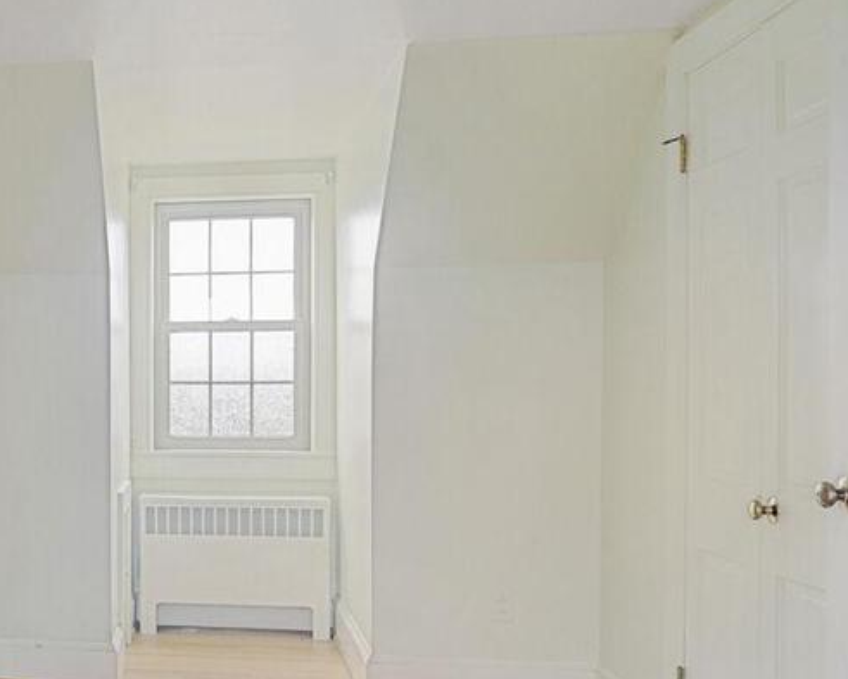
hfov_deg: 36.8
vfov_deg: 34.0
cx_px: -35
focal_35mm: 44
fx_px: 1105
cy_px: 432
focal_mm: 16
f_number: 5.6
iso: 200
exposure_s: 1/1.6
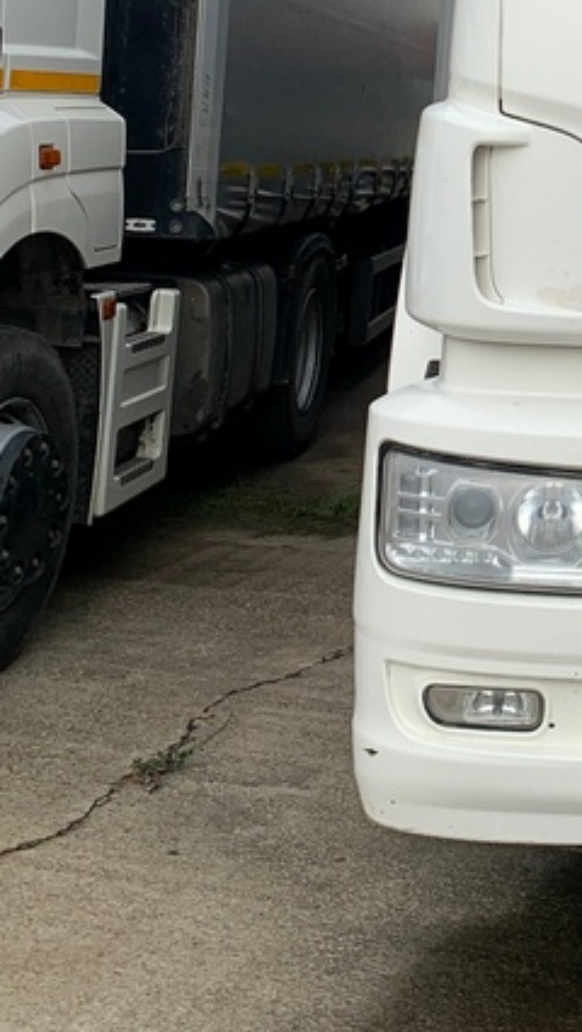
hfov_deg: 16.2
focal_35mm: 67
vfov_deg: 30.2
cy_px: 124
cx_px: 912
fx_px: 1836
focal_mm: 4.25
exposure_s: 1/2033
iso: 25
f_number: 1.8
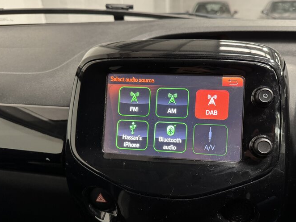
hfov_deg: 61.2
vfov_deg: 48.2
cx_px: 174
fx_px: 248
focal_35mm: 29
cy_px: 124
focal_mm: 6.76
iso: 800
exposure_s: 1/33
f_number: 1.78
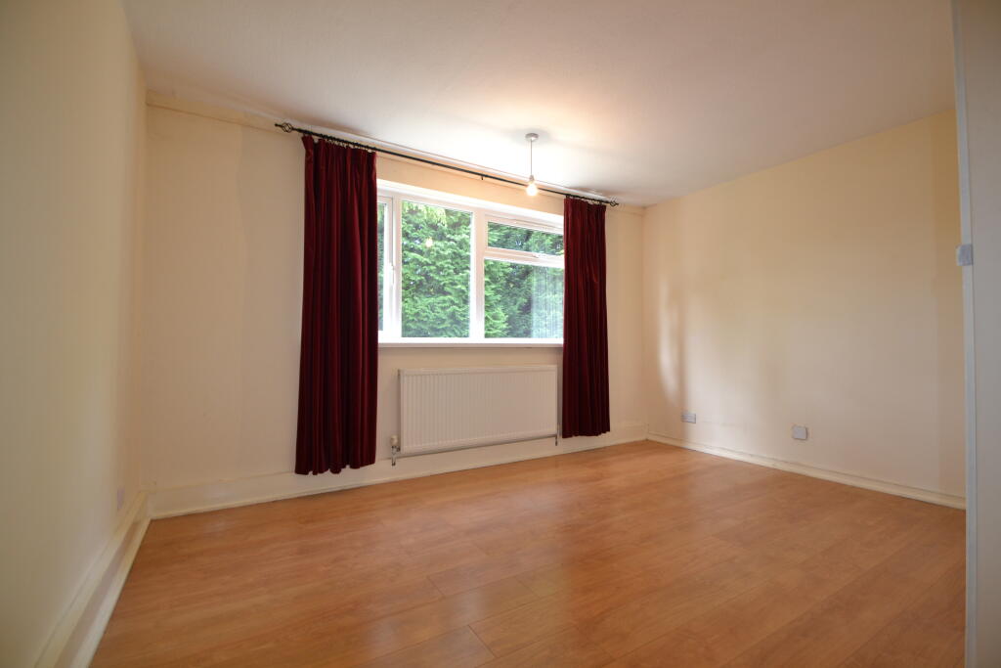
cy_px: 334
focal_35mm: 15
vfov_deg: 77.3
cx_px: 500
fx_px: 417
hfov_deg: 100.4
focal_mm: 10
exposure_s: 1/60
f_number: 3.5
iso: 500
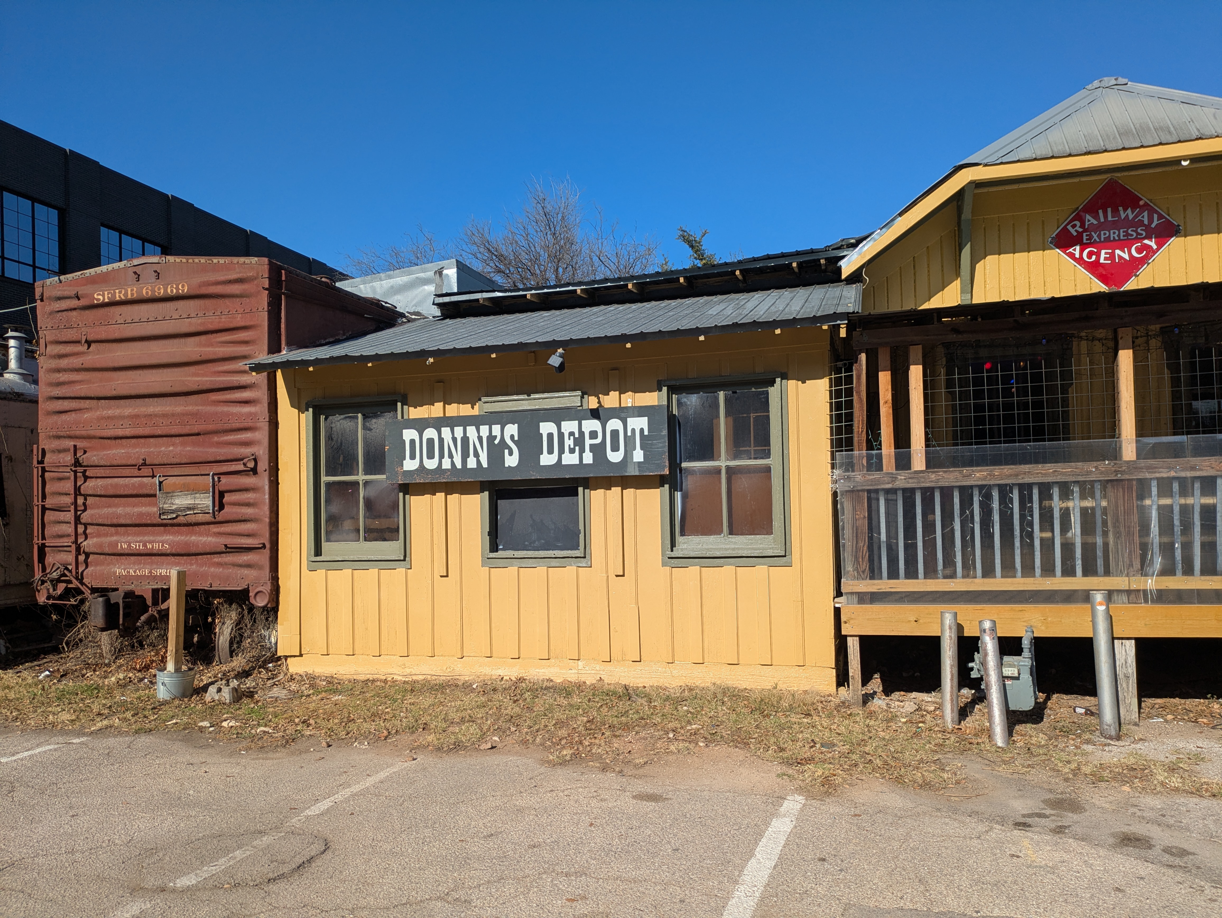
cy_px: 459
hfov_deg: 69.4
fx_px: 883
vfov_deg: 54.9
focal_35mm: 25
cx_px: 611
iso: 47
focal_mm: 5.43
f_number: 1.89
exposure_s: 1/3086
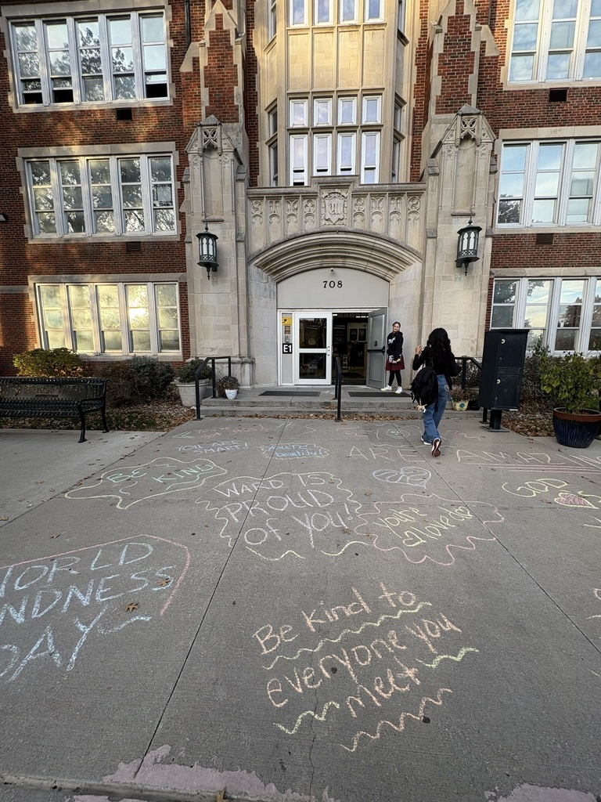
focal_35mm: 14
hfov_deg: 85.7
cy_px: 401
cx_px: 300
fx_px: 324
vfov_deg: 102.1
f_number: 2.2
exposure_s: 1/115
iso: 40
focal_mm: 2.22
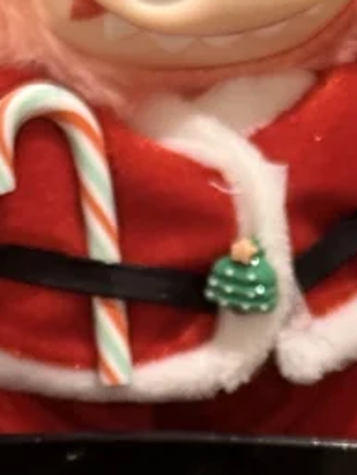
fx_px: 3696
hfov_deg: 5.5
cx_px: 111
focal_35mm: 269
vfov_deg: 7.3
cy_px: 610
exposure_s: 1/50
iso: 200
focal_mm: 6.76
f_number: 1.78
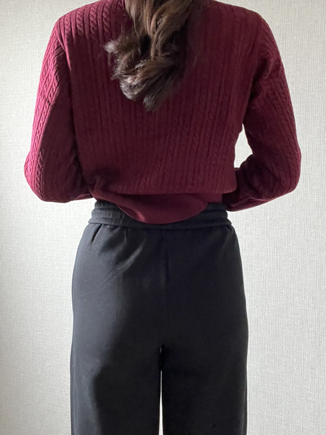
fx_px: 377
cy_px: 218
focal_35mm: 30
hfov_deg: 46.8
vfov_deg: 60.0
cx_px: 163
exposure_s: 1/30
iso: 500
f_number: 2.2
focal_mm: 2.71
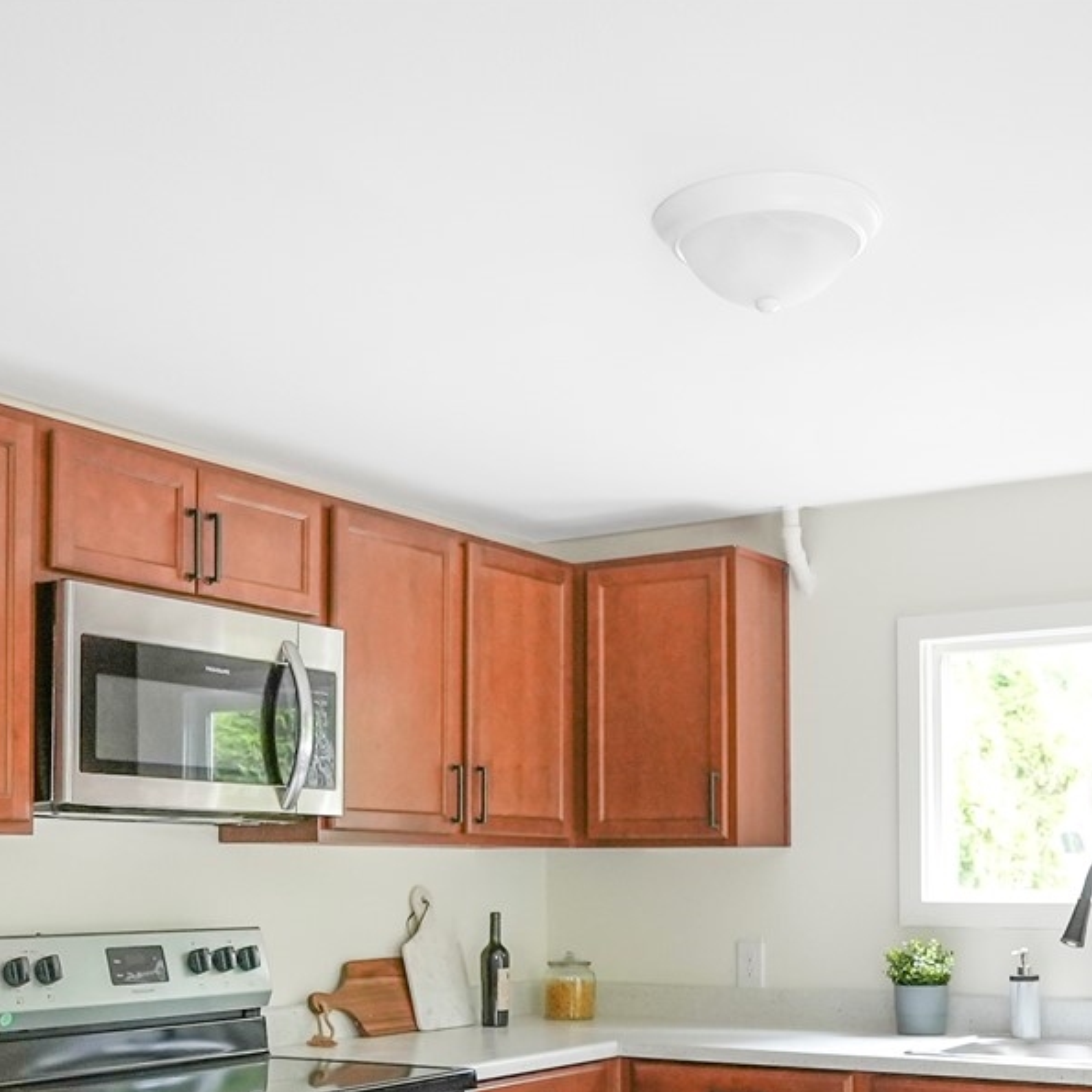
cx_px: 583
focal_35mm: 46
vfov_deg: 34.3
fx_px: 1642
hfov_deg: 36.8
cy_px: 1028
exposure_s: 1/160
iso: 1600
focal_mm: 19
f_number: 2.8
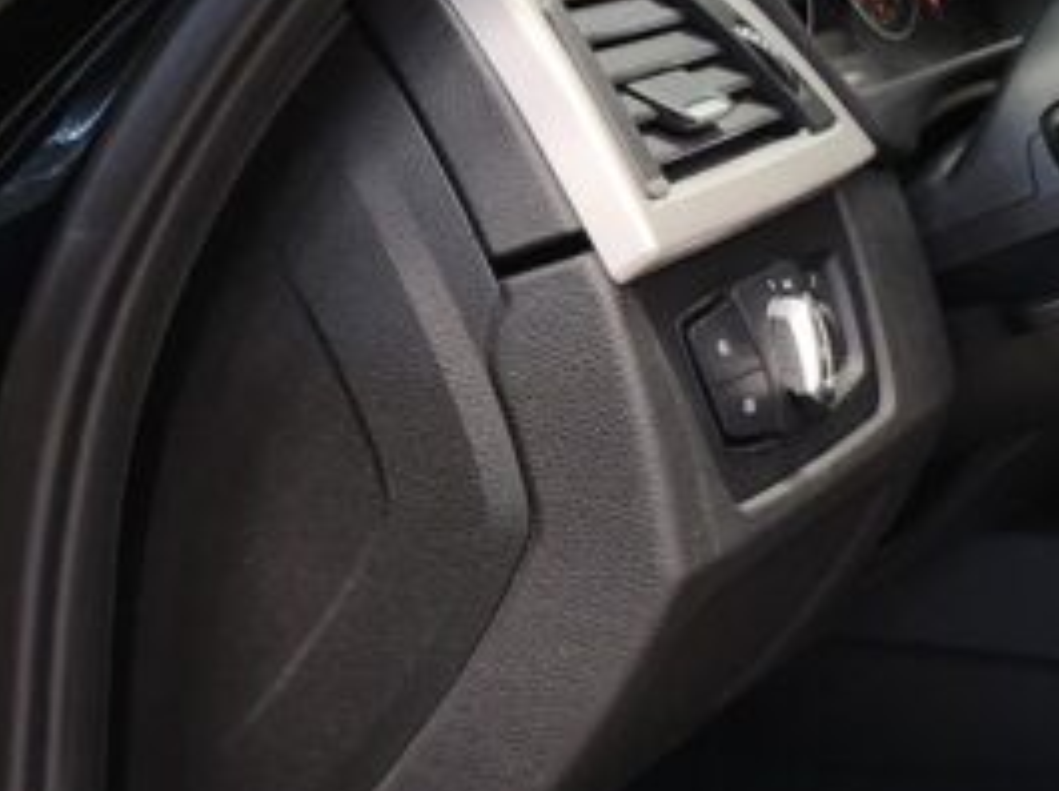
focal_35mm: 89
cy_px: 531
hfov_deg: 18.7
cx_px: 1714
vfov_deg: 16.5
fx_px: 2719
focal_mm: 5.4
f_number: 1.8
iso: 250
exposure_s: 1/100
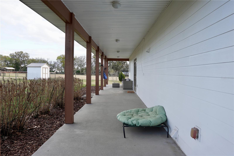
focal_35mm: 24
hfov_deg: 73.8
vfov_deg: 53.1
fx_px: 156
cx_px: 117
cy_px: 78
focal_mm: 16
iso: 100
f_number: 5.6
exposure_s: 1/100
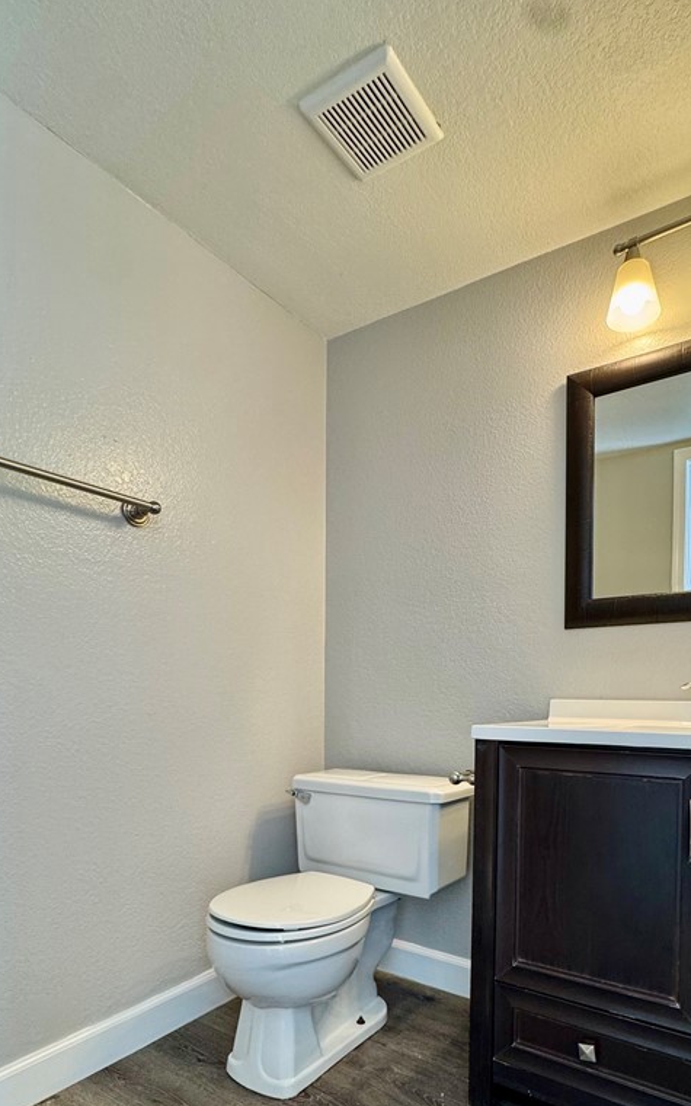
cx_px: 423
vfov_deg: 82.8
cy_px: 716
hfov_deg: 59.0
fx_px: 603
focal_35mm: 20
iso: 160
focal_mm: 2.22
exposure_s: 1/120
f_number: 2.2
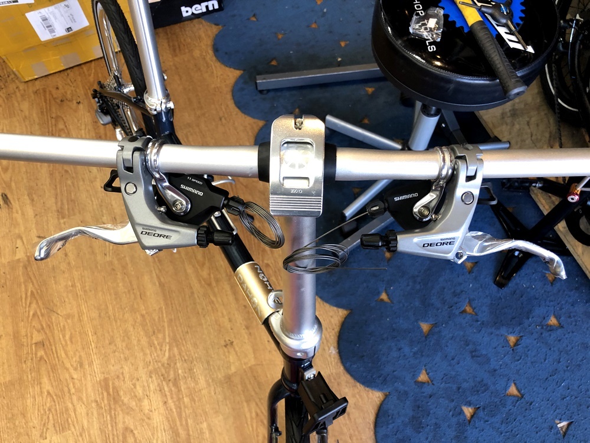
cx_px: 295
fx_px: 477
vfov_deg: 49.7
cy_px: 222
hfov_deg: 63.4
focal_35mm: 28
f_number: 1.8
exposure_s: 1/33
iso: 40
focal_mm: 4
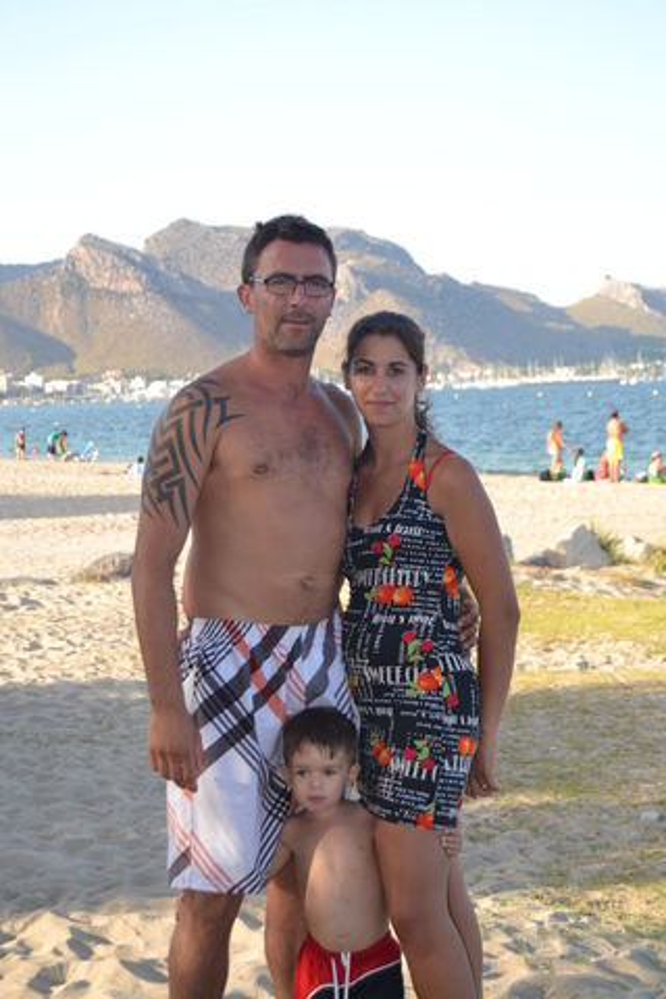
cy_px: 500
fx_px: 1873
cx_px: 333
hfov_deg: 20.2
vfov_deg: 29.9
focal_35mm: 68
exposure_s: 1/125
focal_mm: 45
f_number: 5.3
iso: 100
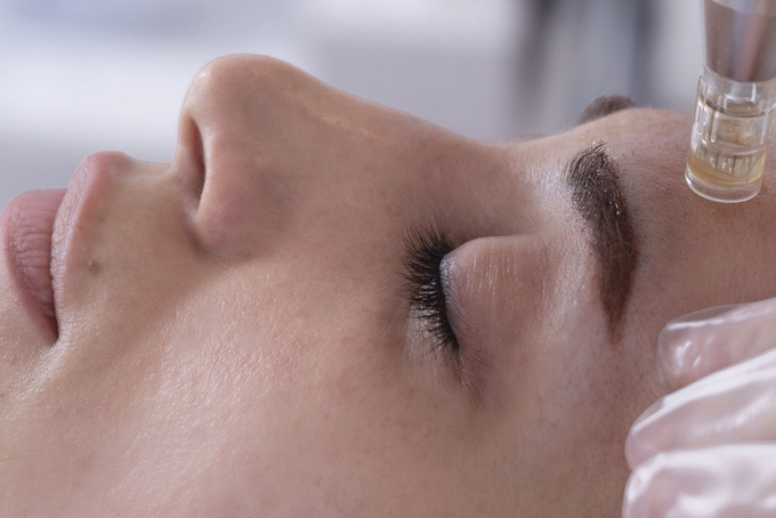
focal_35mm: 162
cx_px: 573
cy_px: 233
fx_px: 3493
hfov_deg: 12.6
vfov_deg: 8.5
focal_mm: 52
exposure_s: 1/125
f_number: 3.5
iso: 100
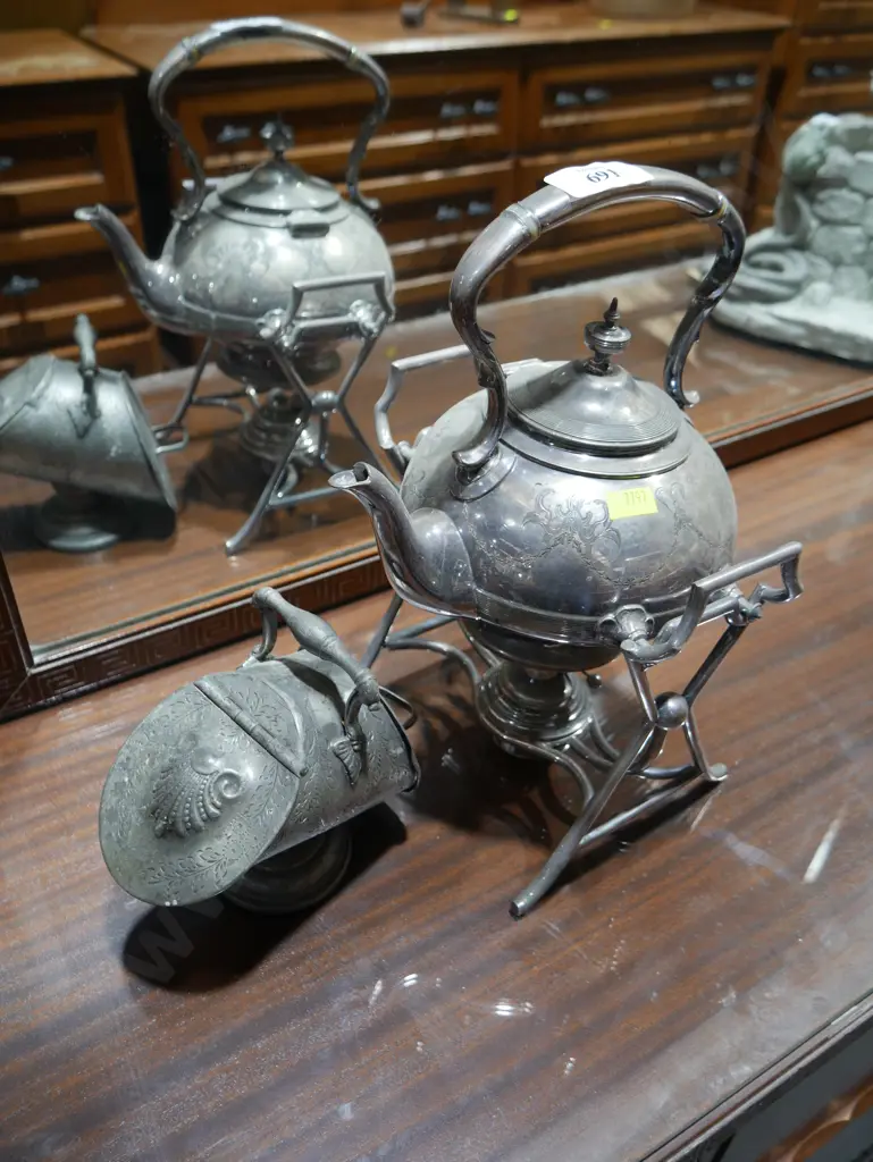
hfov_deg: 49.8
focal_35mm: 28
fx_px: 941
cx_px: 436
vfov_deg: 63.4
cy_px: 581
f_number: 3.5
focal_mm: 14
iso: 320
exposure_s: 1/60
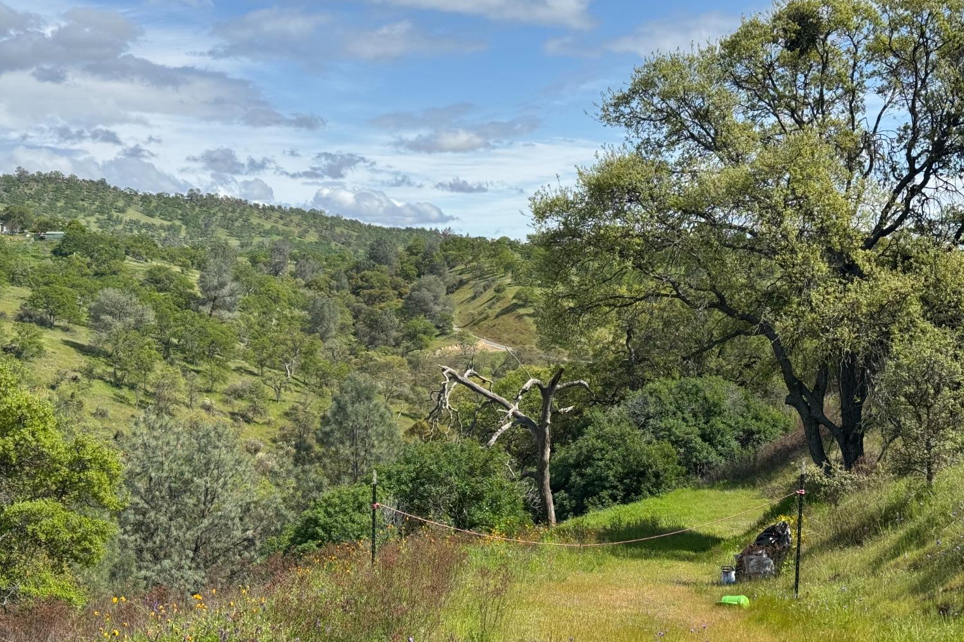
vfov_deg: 27.0
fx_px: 1339
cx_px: 482
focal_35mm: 50
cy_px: 334
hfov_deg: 39.6
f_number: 1.78
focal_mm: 6.76
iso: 64
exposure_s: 1/3610
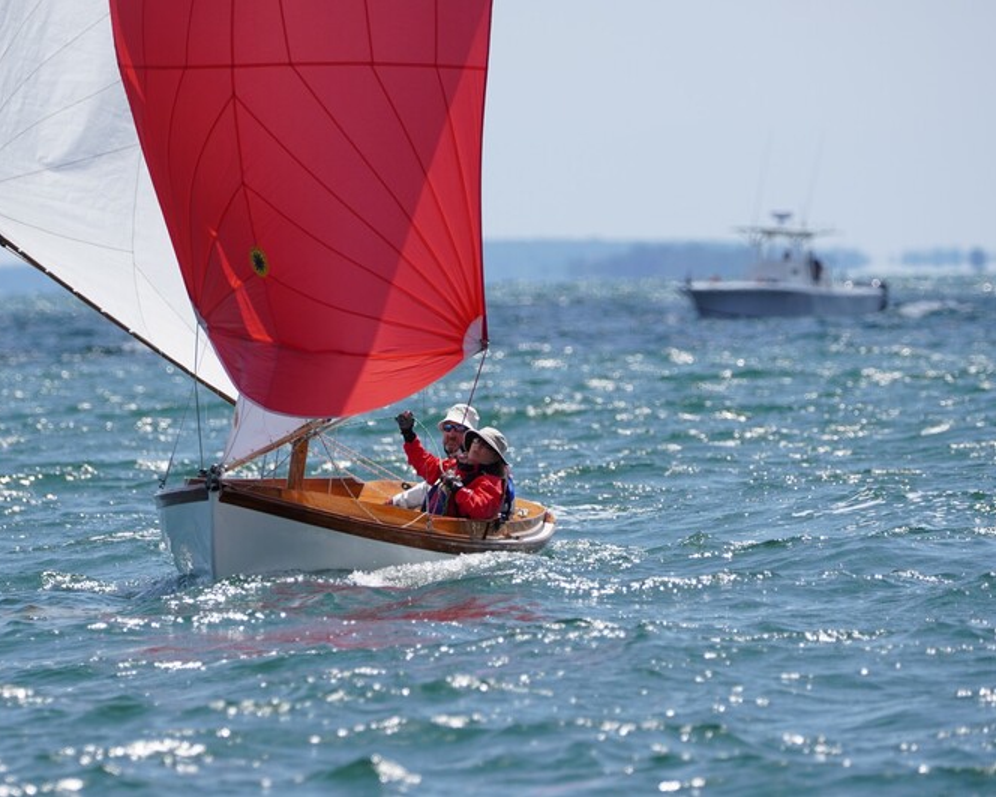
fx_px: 18054
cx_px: 422
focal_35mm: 613
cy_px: 398
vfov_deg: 2.5
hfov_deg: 3.2
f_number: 5.6
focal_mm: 361
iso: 250
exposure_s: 1/1600
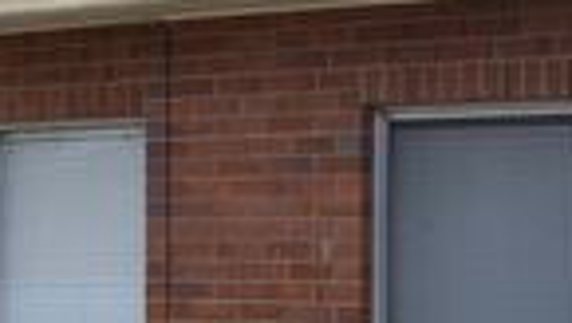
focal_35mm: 122
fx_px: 1853
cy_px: 266
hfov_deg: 17.4
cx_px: 130
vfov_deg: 9.9
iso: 100
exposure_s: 1/160
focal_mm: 24
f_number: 6.3
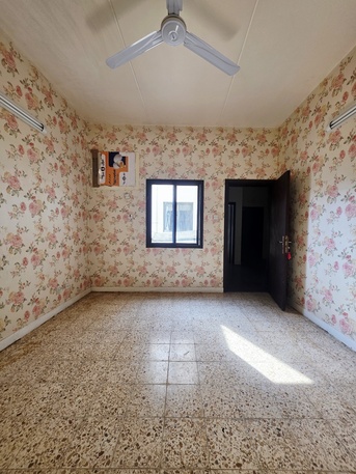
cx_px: 178
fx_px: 178
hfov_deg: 89.9
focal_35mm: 13
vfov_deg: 106.2
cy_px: 237
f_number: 1.9
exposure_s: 1/101
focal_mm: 2.2
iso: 80
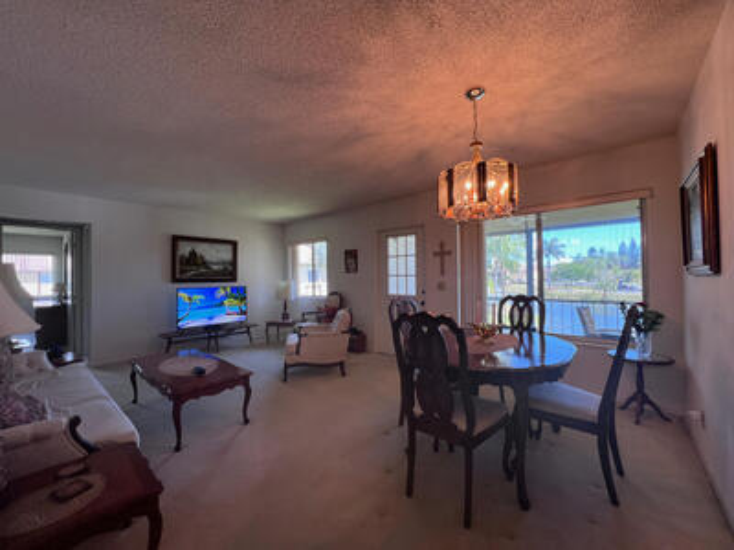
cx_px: 367
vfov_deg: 89.9
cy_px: 275
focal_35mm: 13
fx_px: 276
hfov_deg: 106.2
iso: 50
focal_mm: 1.57
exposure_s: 1/120
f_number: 1.8
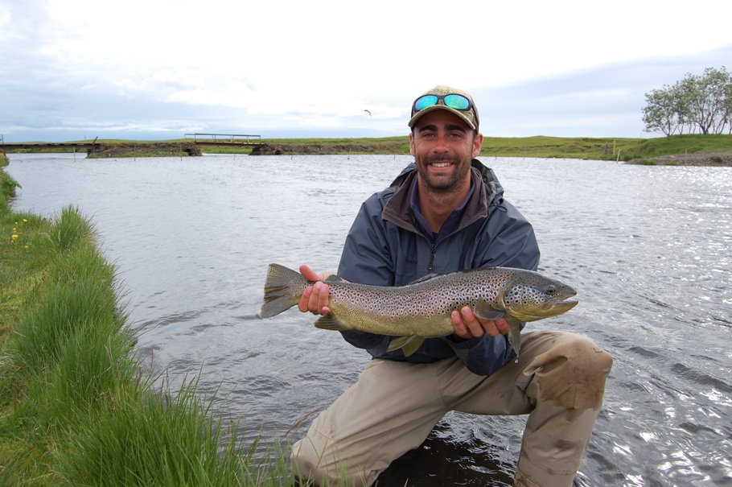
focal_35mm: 27
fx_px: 548
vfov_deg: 47.8
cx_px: 366
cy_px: 244
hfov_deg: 67.4
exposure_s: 1/200
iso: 200
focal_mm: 18
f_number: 7.1
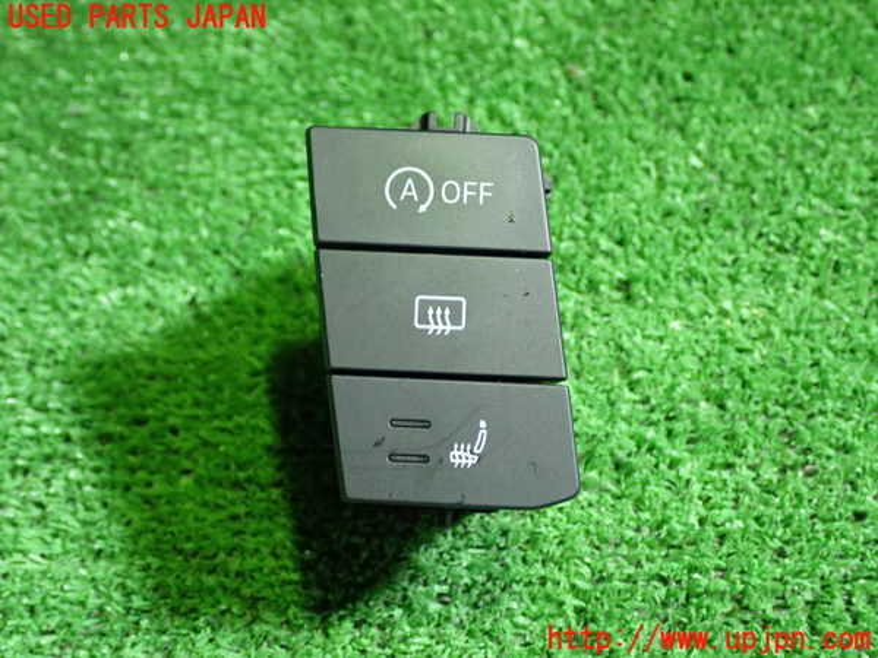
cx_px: 439
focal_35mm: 47
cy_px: 329
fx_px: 1192
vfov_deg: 30.9
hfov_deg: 40.4
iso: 800
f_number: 3.1
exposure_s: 1/30
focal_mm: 8.4
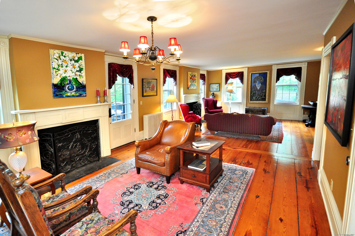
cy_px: 118
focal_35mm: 15
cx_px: 178
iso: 1250
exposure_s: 1/25
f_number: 4
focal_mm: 10
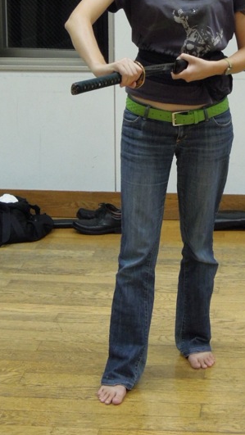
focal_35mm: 82
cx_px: 183
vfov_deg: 25.8
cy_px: 152
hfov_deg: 14.7
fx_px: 946
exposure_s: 1/40
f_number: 3.3
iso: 400
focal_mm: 7.2
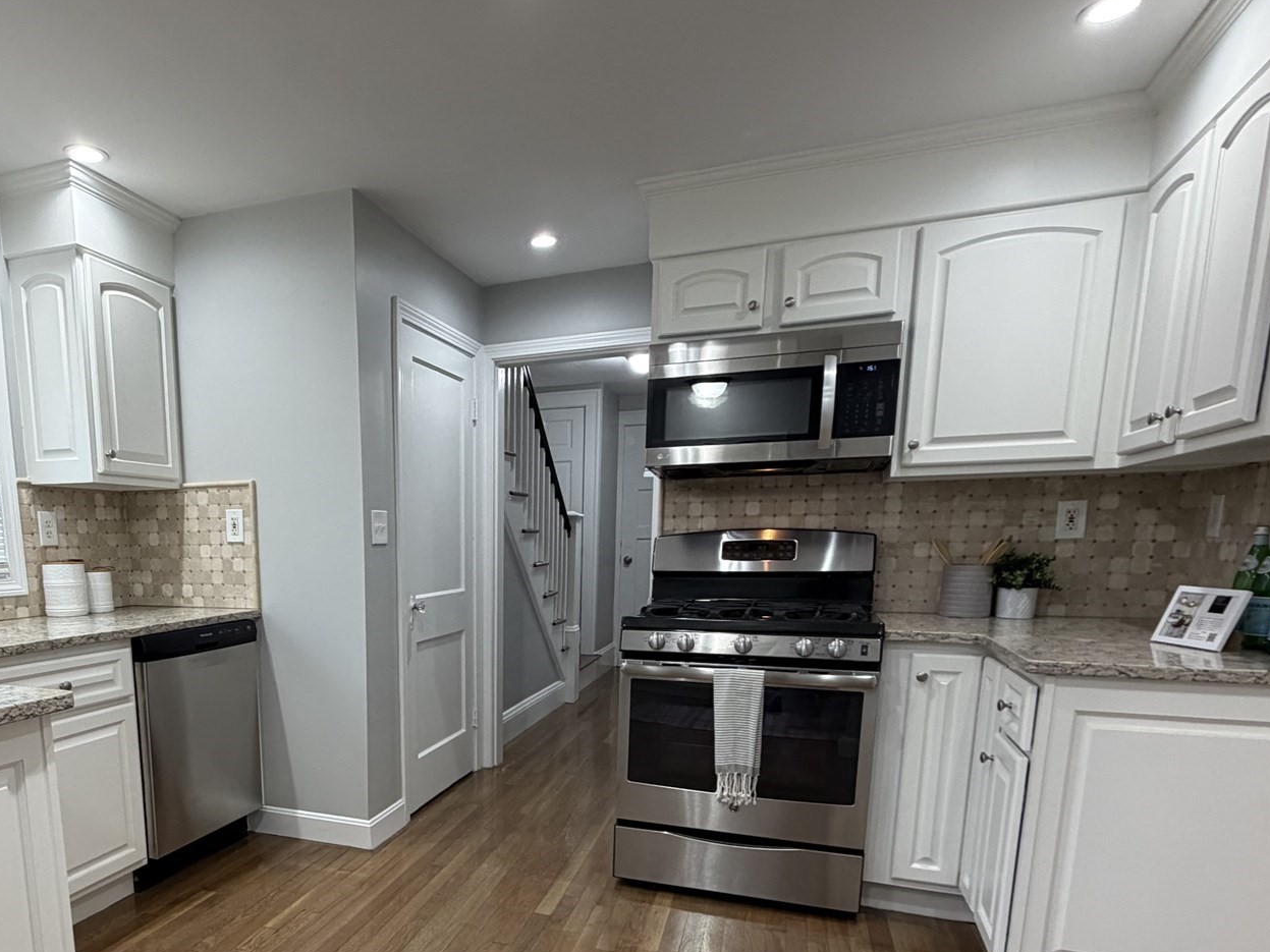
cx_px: 435
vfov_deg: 56.6
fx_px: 844
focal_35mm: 23
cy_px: 689
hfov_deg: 72.0
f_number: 2.2
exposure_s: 1/120
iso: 200
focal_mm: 2.22
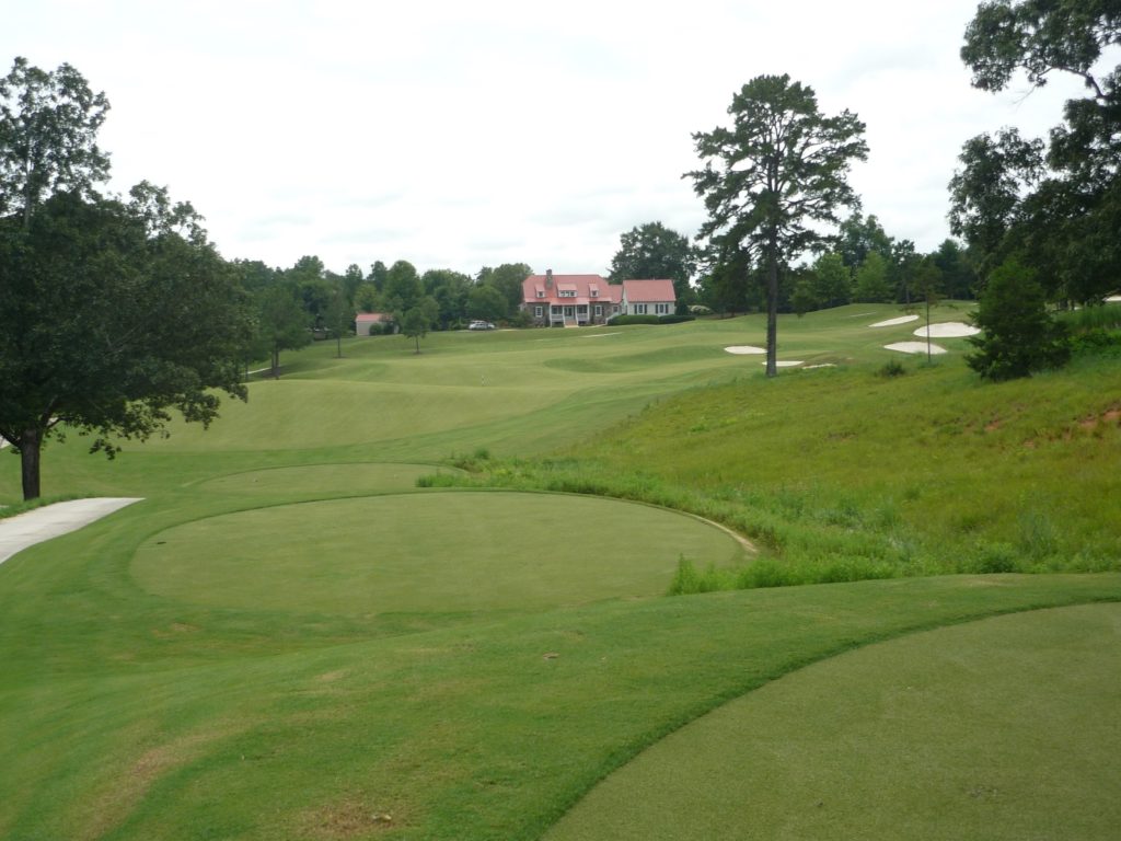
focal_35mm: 44
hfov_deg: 42.9
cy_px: 420
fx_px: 1425
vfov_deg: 32.9
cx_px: 560
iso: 100
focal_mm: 7.2
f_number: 9
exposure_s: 1/160
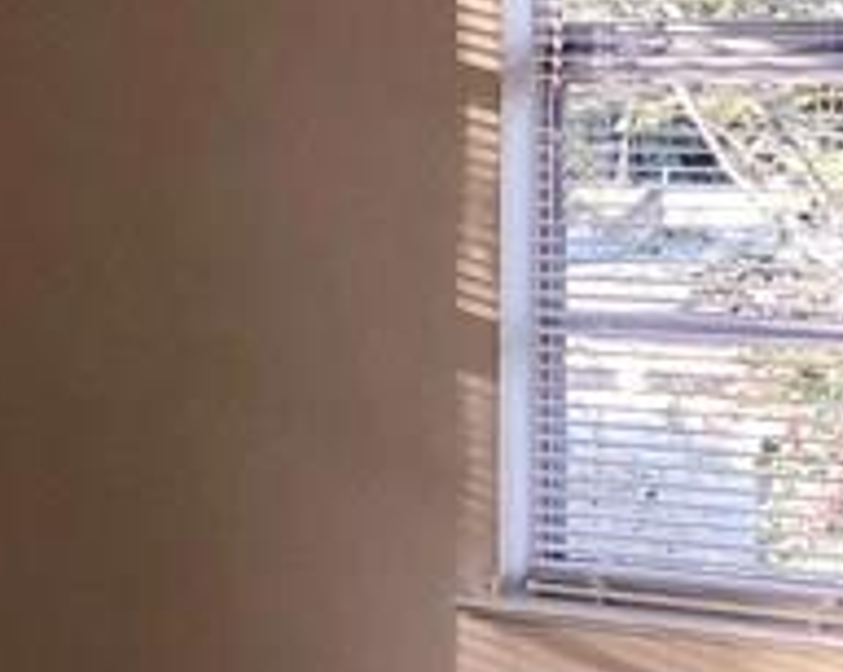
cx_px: -492
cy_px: 189
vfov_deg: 10.5
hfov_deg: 12.5
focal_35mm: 146
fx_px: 3637
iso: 40
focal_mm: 3.99
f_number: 1.8
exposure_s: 1/120
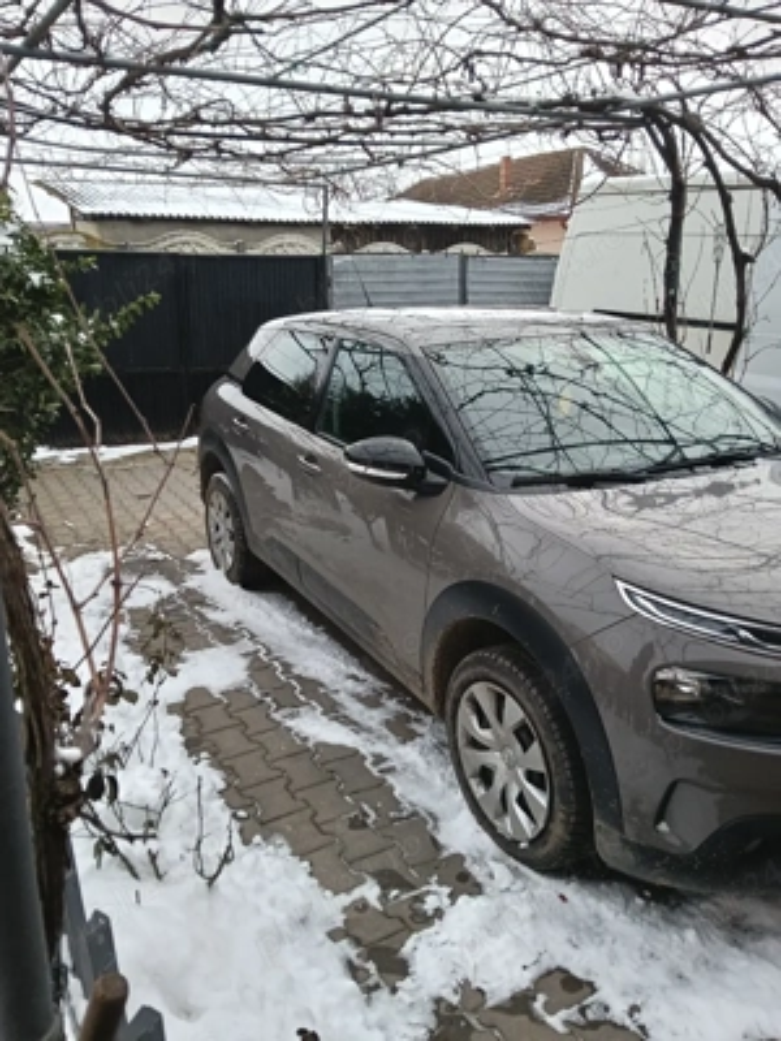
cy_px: 520
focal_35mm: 27
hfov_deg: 51.4
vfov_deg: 65.3
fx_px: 812
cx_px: 390
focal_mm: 3.98
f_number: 1.8
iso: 50
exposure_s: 1/370
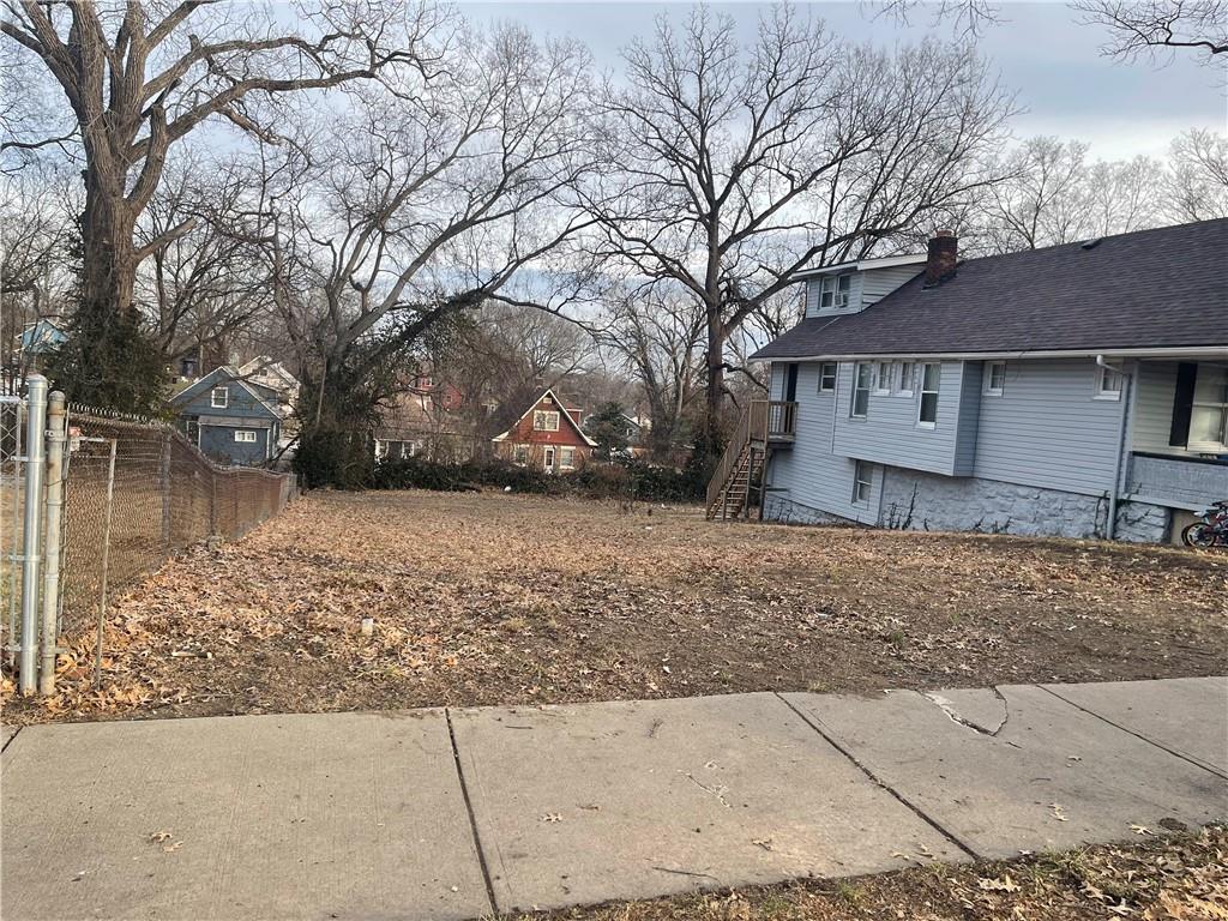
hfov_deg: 69.4
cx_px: 614
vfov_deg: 54.9
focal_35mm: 25
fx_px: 887
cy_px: 460
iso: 32
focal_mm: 5.1
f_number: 1.6
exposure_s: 1/556
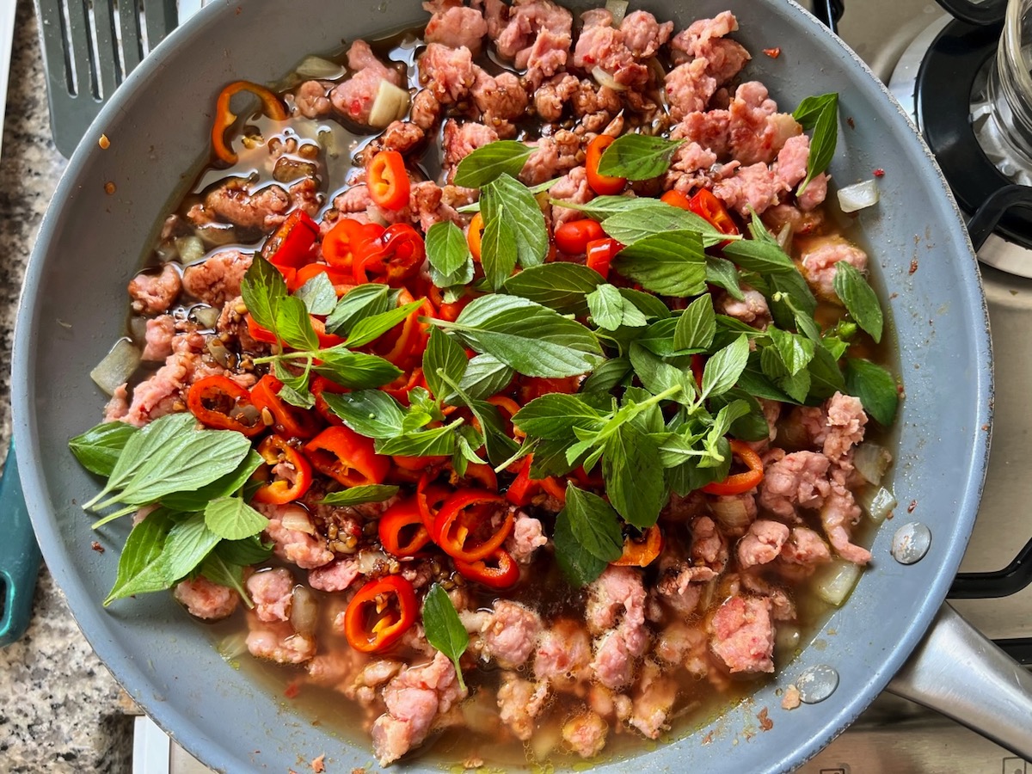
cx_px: 516
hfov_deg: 67.3
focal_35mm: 26
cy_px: 387
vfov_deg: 53.1
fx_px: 775
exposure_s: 1/121
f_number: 1.5
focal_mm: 5.7
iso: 125
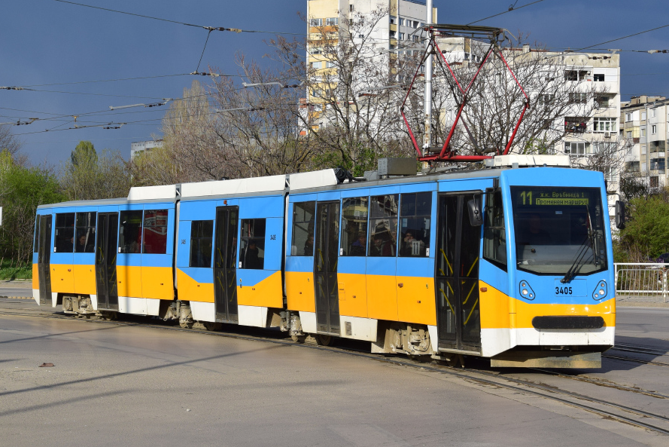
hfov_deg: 20.7
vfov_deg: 13.8
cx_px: 354
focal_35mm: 99
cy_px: 137
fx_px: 1835
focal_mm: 45
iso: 200
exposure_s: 1/1000
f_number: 6.3
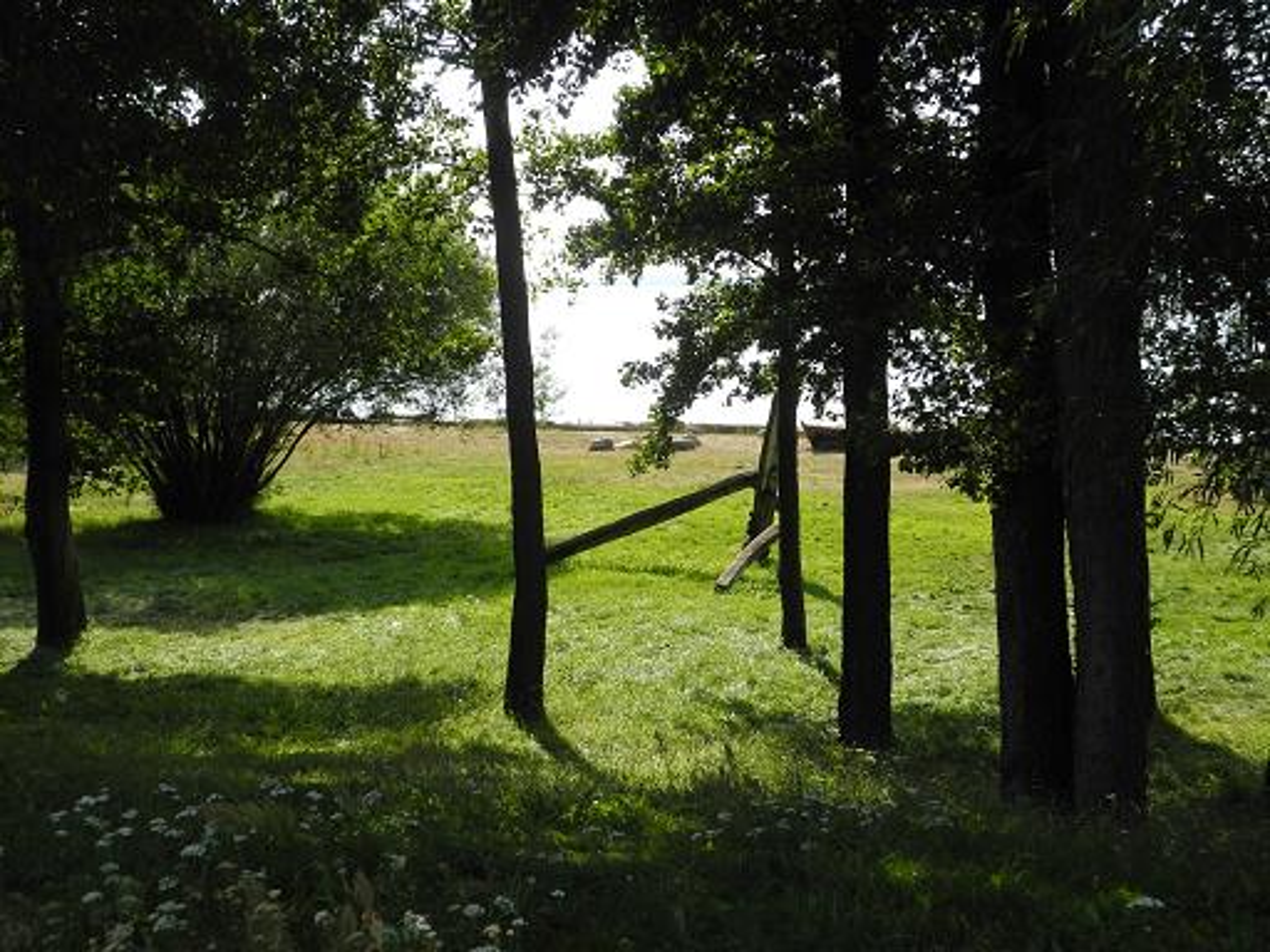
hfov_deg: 31.7
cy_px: 476
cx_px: 635
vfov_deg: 24.0
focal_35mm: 61
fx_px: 2238
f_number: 3.5
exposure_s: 1/800
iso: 100
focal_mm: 13
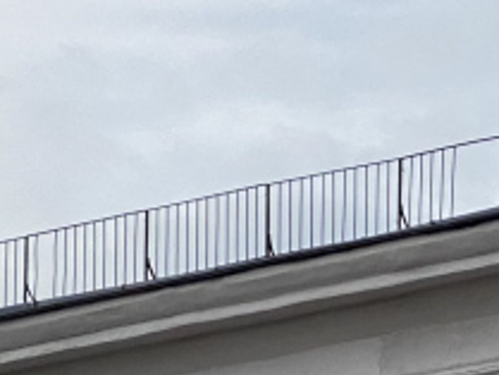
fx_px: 4313
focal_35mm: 299
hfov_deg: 6.3
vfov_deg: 4.9
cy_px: 877
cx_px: 1172
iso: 20
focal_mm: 6
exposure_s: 1/1043
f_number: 2
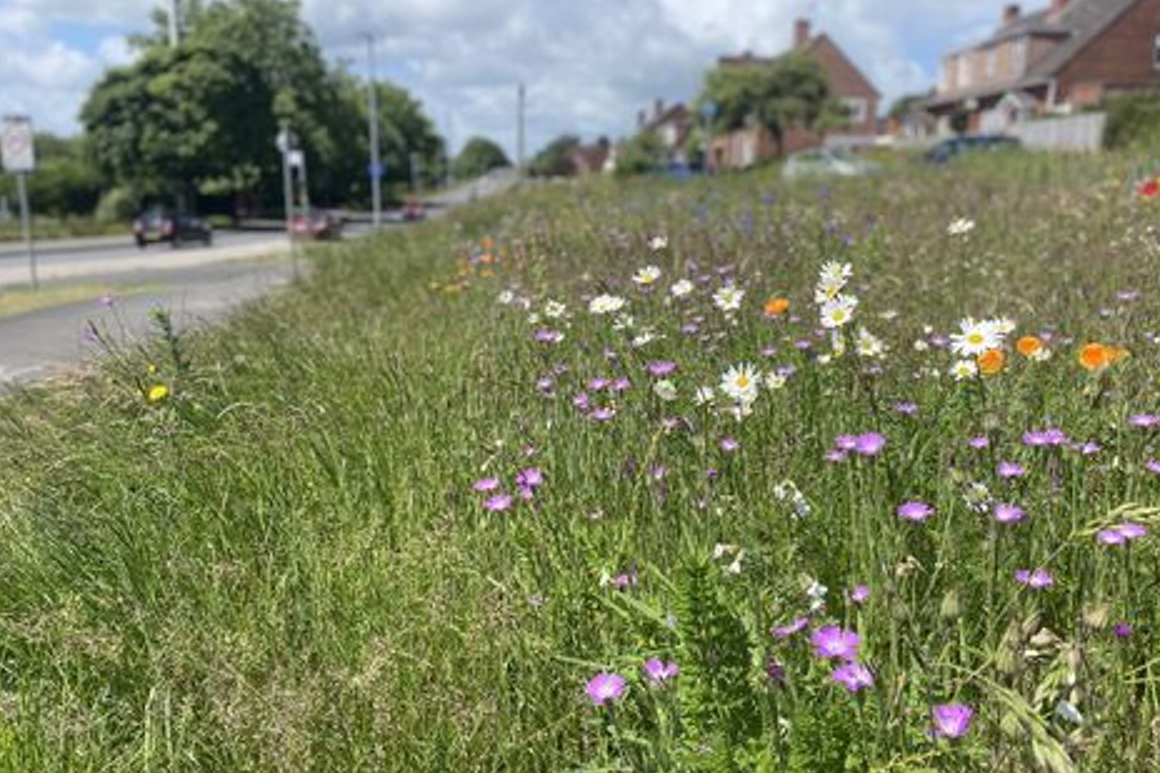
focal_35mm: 28
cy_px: 405
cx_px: 588
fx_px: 902
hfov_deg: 65.5
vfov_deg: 46.4
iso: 32
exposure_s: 1/2066
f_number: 1.8
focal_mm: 4.25
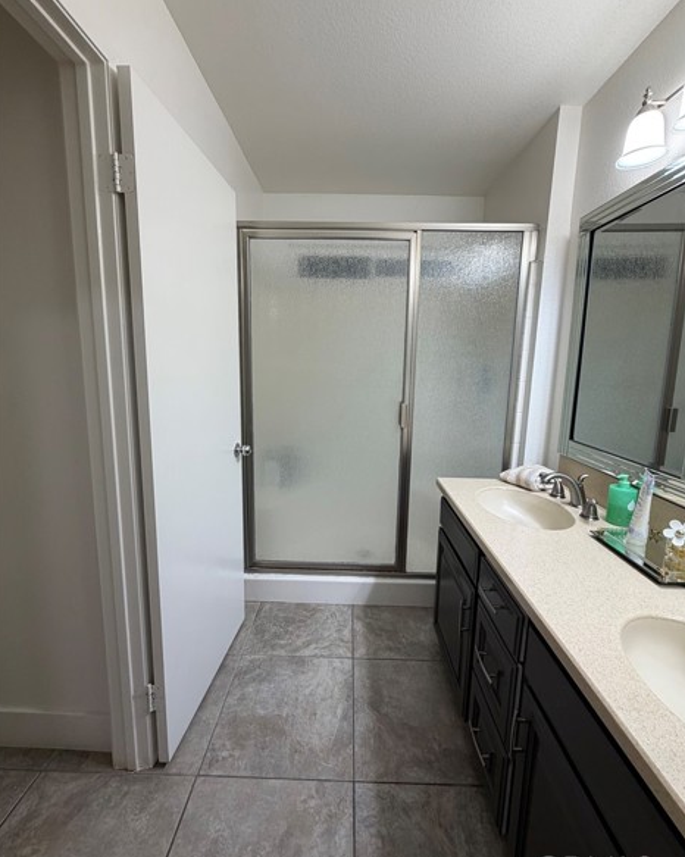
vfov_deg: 96.8
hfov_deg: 84.0
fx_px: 380
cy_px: 420
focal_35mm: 15
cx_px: 345
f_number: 2.2
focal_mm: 2.22
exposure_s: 1/120
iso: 100
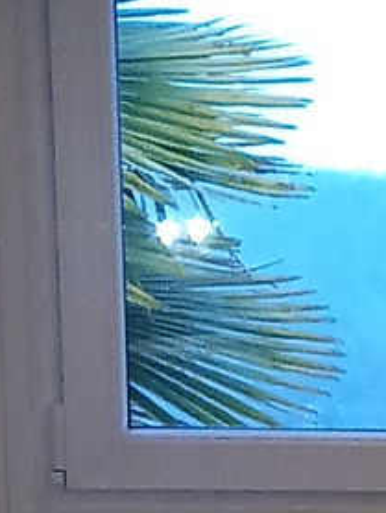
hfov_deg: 6.5
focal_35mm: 207
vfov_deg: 9.1
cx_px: 1189
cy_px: 903
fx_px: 3073
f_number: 1.8
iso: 400
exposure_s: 1/25
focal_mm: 4
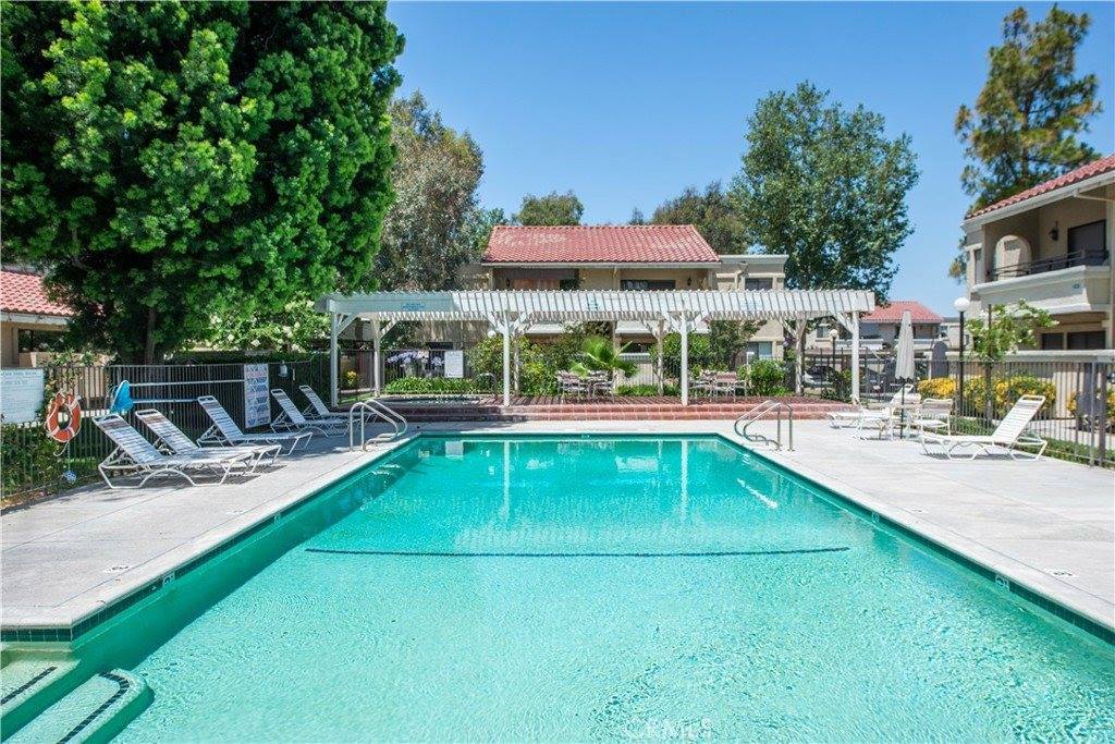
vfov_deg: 55.1
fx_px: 712
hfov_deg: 76.1
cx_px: 558
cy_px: 372
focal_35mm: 23
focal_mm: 23
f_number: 6.3
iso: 400
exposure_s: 1/1250
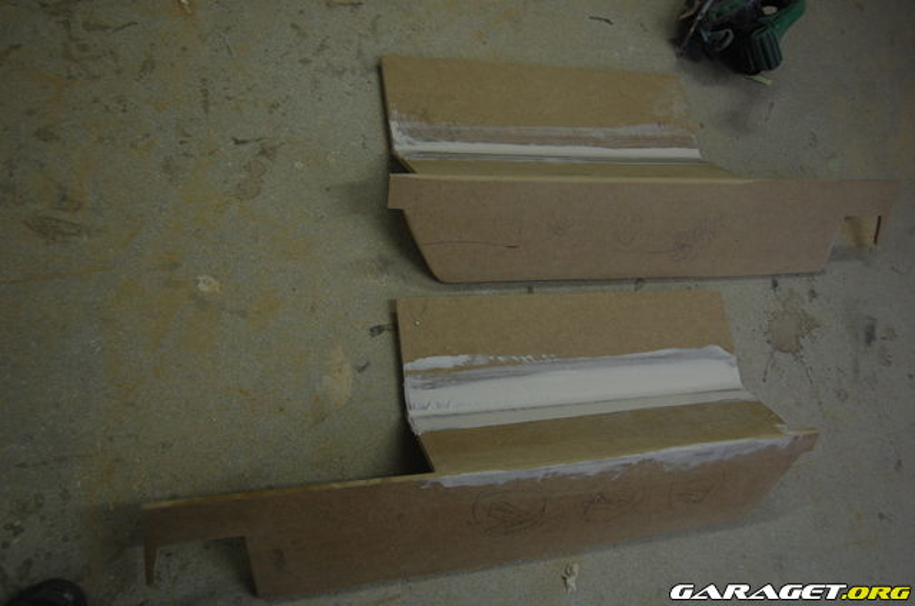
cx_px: 458
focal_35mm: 30
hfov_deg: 62.0
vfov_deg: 43.4
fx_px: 761
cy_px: 303
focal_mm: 20
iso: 560
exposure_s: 1/30
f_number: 3.8
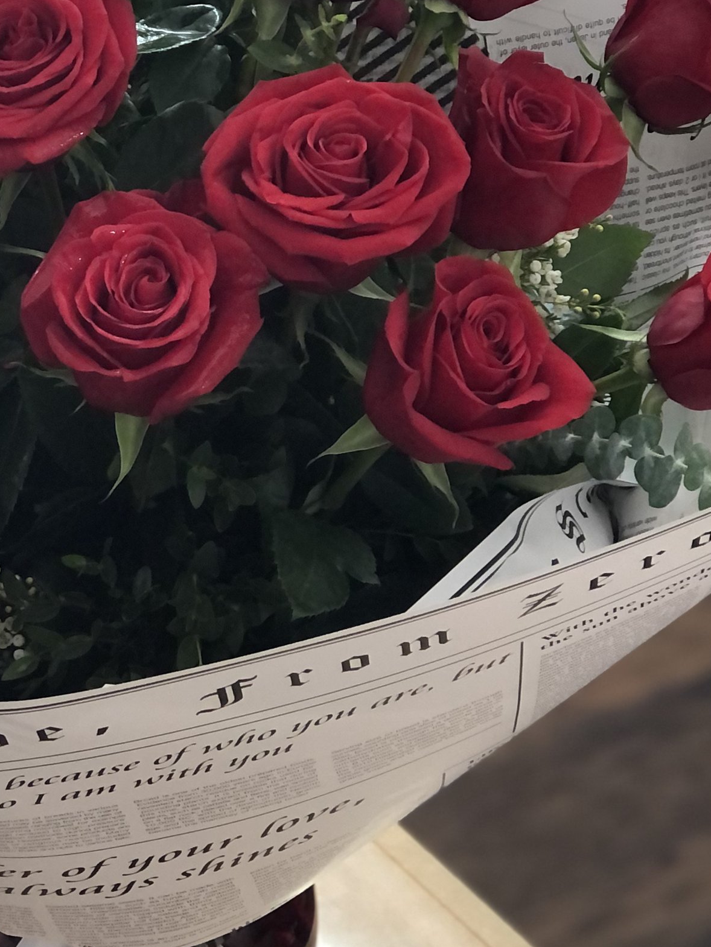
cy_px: 453
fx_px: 3313
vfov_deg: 16.3
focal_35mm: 121
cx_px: 131
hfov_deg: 12.2
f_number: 2.8
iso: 80
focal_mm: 6.6
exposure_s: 1/30
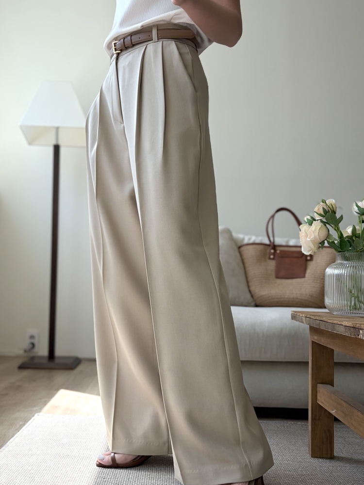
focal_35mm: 26
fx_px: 365
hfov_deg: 53.1
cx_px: 182
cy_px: 242
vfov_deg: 67.3
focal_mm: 5.96
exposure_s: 1/459
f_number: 1.6
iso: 50
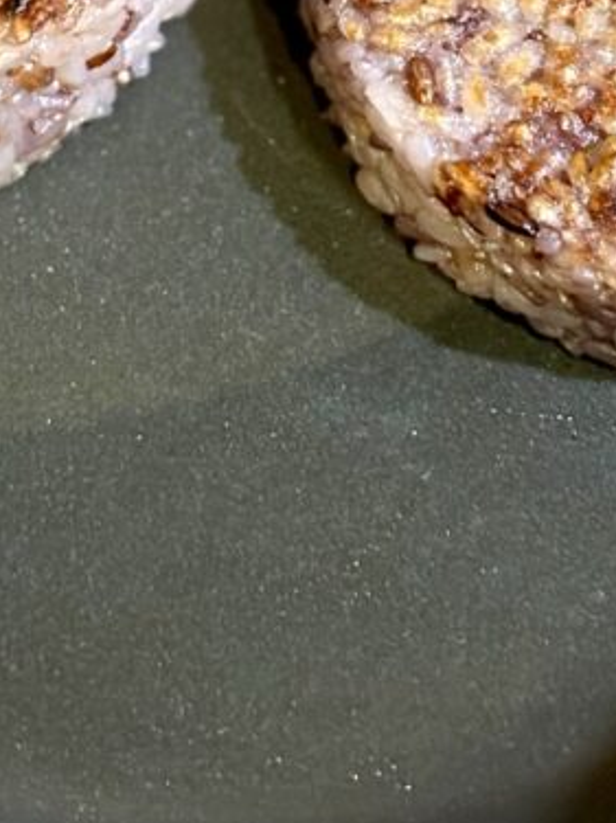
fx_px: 3371
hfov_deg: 10.4
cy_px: -215
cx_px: 241
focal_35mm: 142
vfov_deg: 13.5
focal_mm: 5.96
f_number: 1.6
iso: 320
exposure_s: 1/25
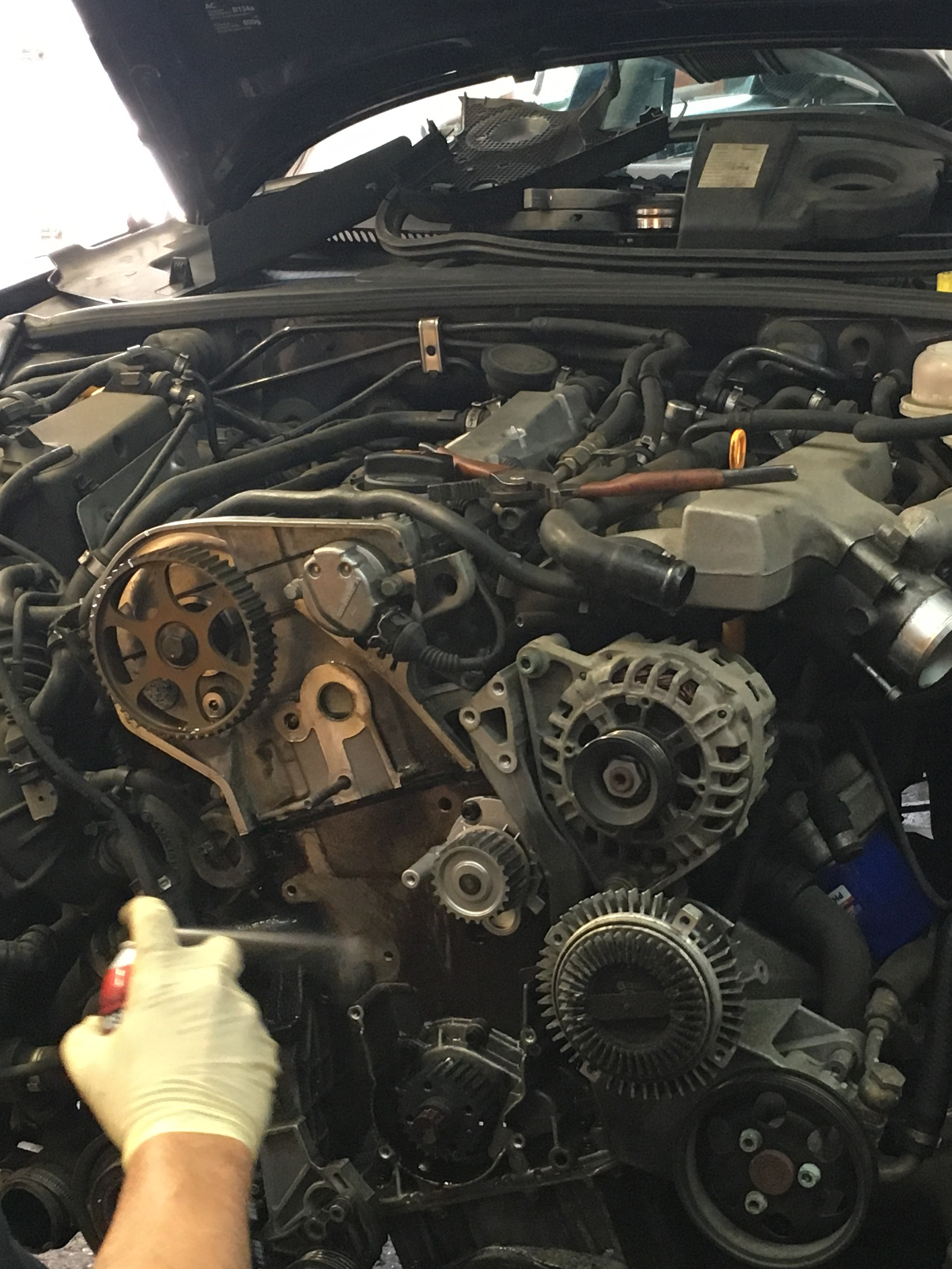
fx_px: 2274
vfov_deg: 31.2
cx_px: 696
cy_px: 692
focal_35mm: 62
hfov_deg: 23.4
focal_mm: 4.15
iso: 125
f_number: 2.2
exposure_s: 1/30
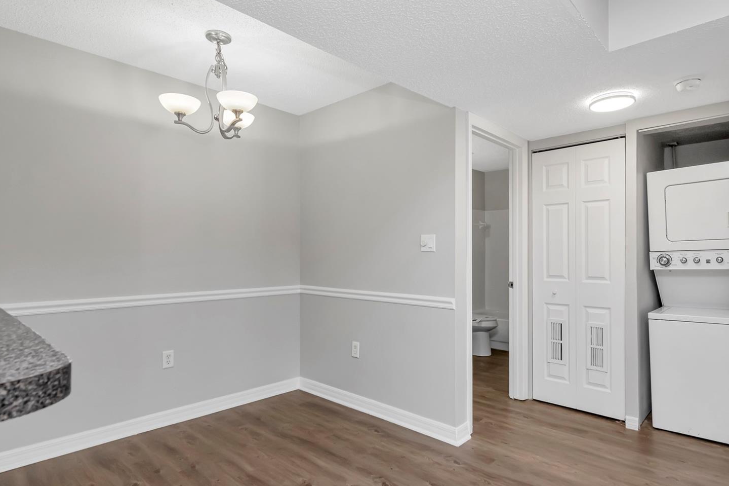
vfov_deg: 61.8
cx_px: 381
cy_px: 264
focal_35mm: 20
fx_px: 405
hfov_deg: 83.9
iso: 1250
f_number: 8
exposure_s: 1/50
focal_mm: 12
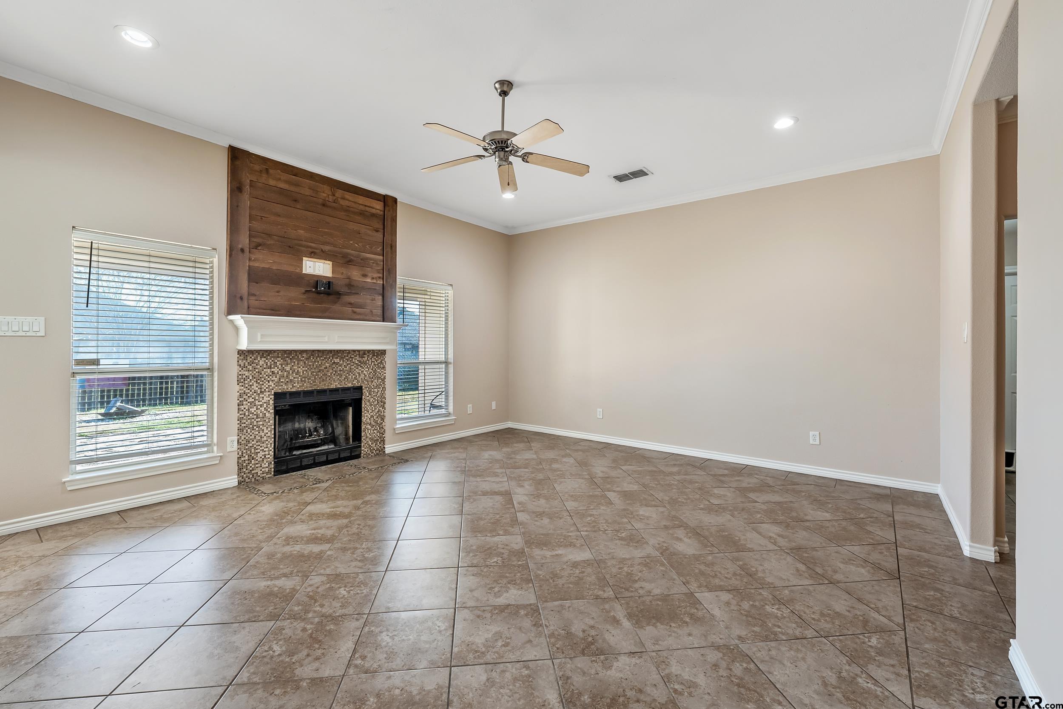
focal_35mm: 15
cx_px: 532
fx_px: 443
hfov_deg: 100.4
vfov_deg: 77.3
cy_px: 354
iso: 800
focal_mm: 15
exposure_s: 1/15
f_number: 8
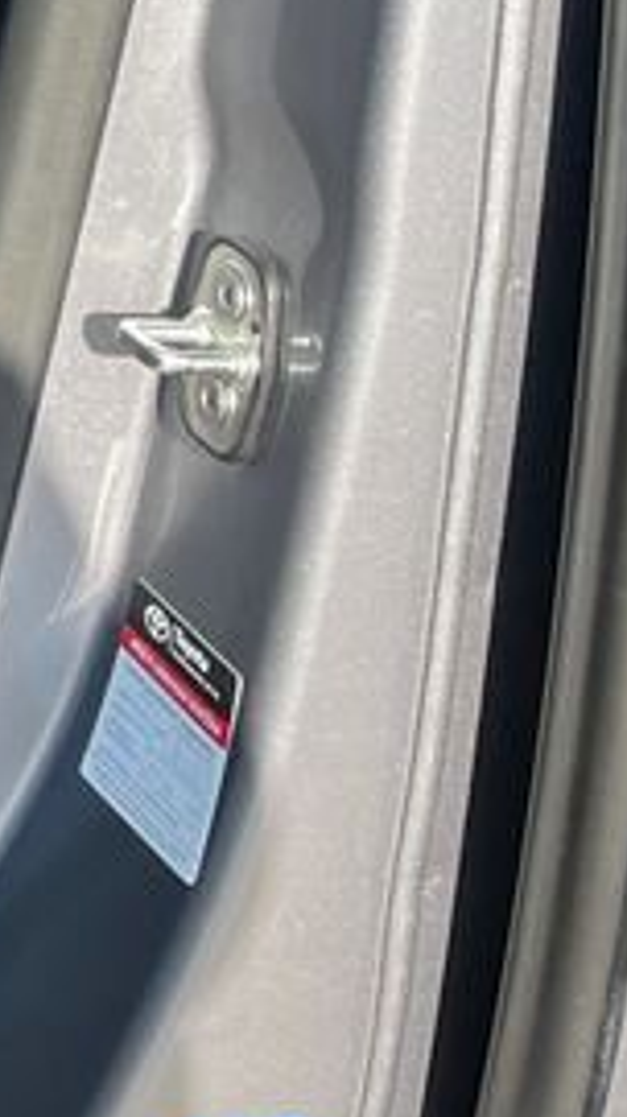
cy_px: -425
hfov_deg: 9.4
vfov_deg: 18.3
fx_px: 3169
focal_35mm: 107
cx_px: -1110
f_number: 1.6
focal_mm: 5.1
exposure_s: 1/705
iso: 50
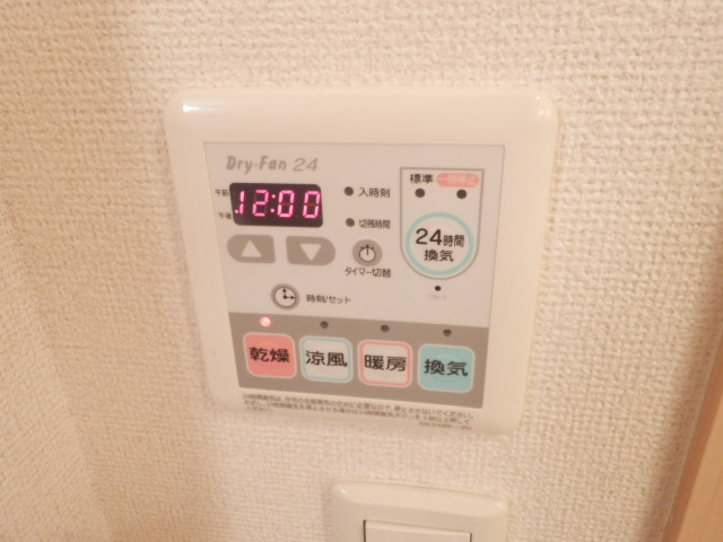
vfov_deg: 46.8
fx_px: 627
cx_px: 362
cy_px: 271
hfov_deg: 60.0
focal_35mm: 30
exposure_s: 1/30
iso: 500
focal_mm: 5.3
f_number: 3.5
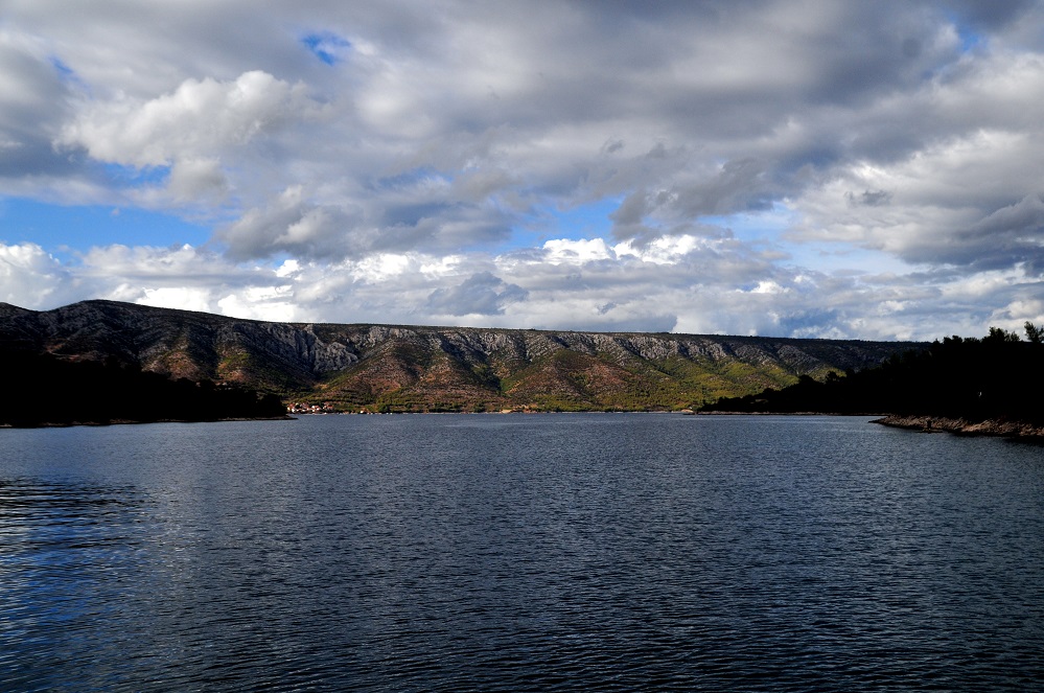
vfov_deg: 36.8
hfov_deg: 53.2
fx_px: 1042
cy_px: 346
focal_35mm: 36
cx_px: 522
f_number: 6.3
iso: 250
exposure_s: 1/2000
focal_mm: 24
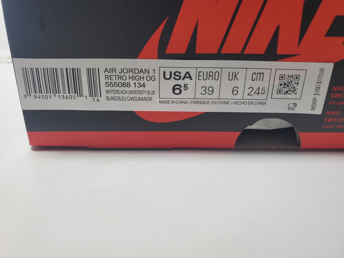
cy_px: 129
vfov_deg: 53.1
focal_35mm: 26
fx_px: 258
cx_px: 172
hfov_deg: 67.3
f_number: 2.4
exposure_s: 1/156
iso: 50
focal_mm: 4.3
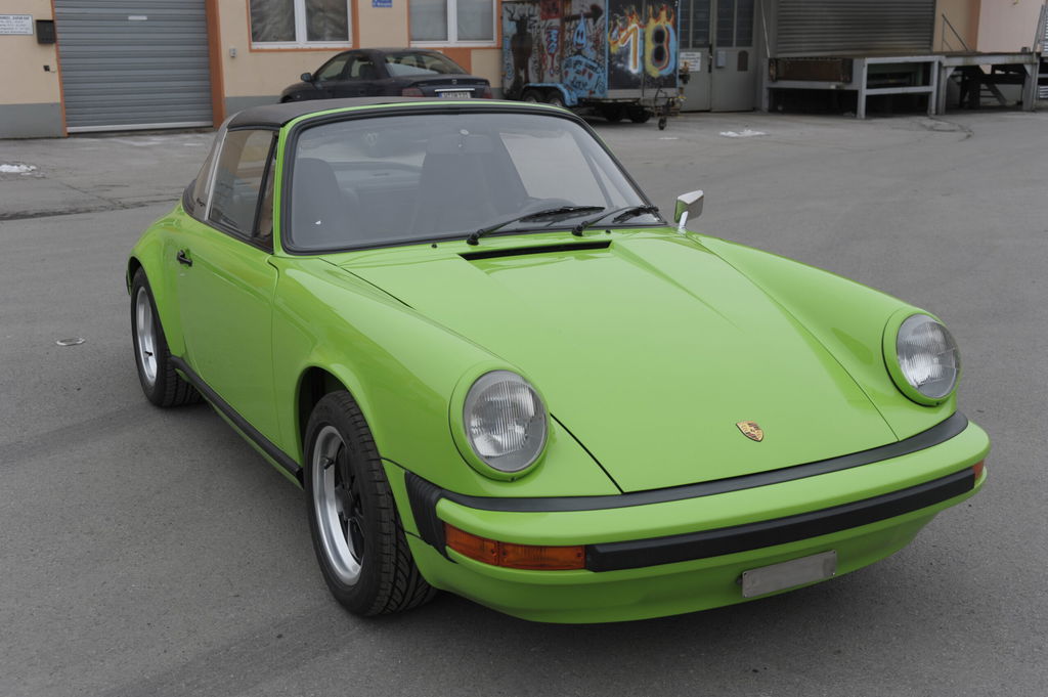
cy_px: 348
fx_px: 1309
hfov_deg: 43.6
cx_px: 524
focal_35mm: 45
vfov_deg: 29.8
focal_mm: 45
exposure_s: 1/160
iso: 200
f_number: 6.3
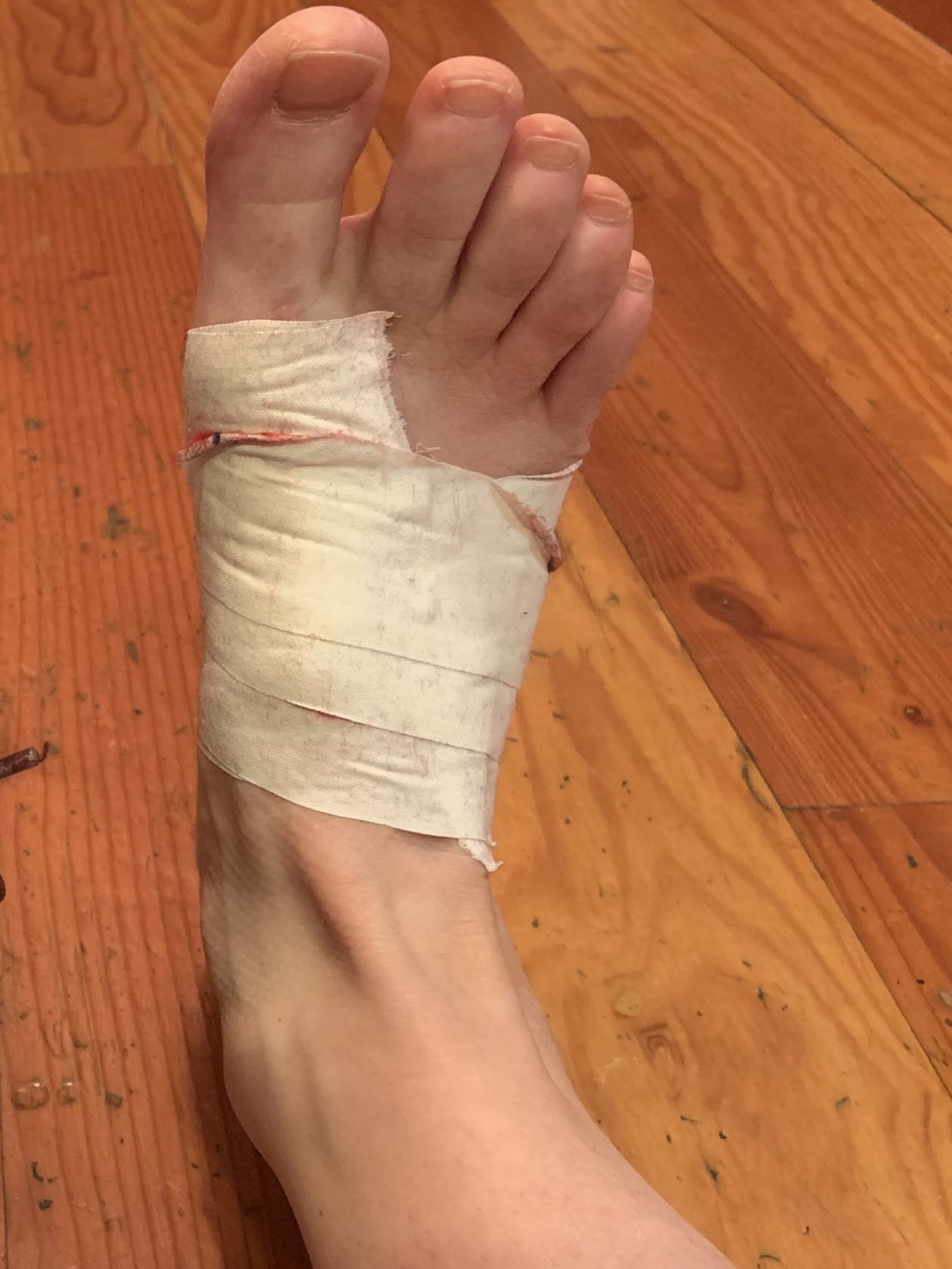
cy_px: 650
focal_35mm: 45
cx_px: -41
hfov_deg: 29.6
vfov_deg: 42.1
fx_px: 1650
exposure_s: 1/30
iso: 640
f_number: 1.8
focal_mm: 4.25
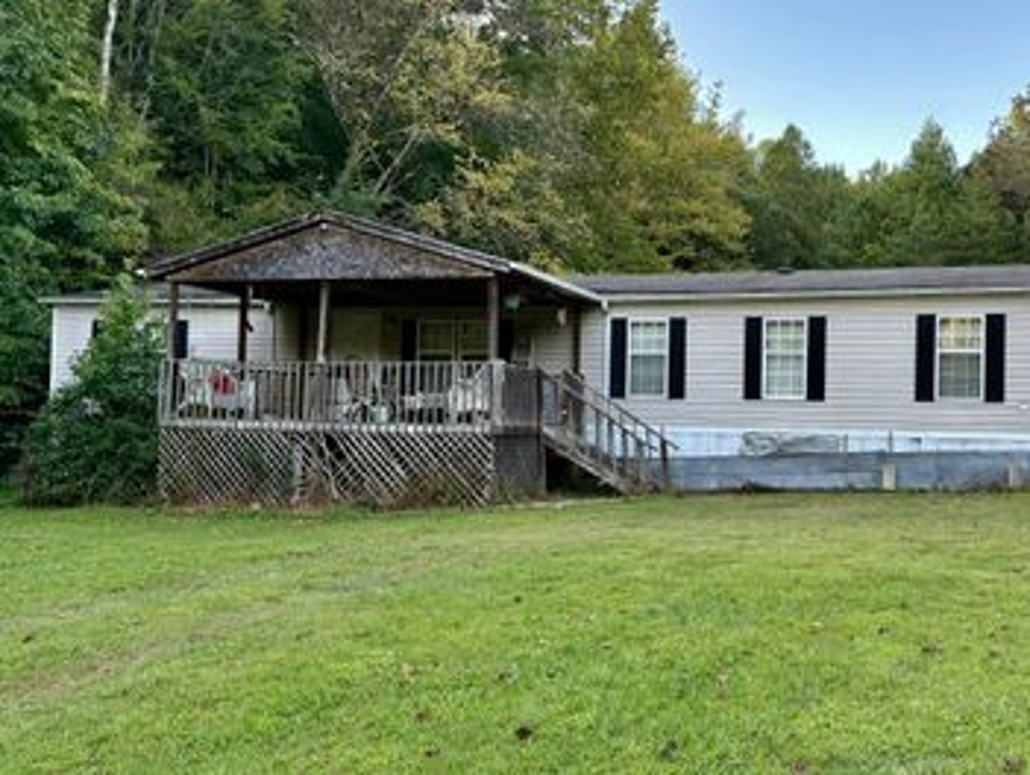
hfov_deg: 49.2
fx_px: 1102
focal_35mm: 37
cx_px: 690
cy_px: 415
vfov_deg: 38.7
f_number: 1.6
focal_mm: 5.96
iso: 125
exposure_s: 1/236
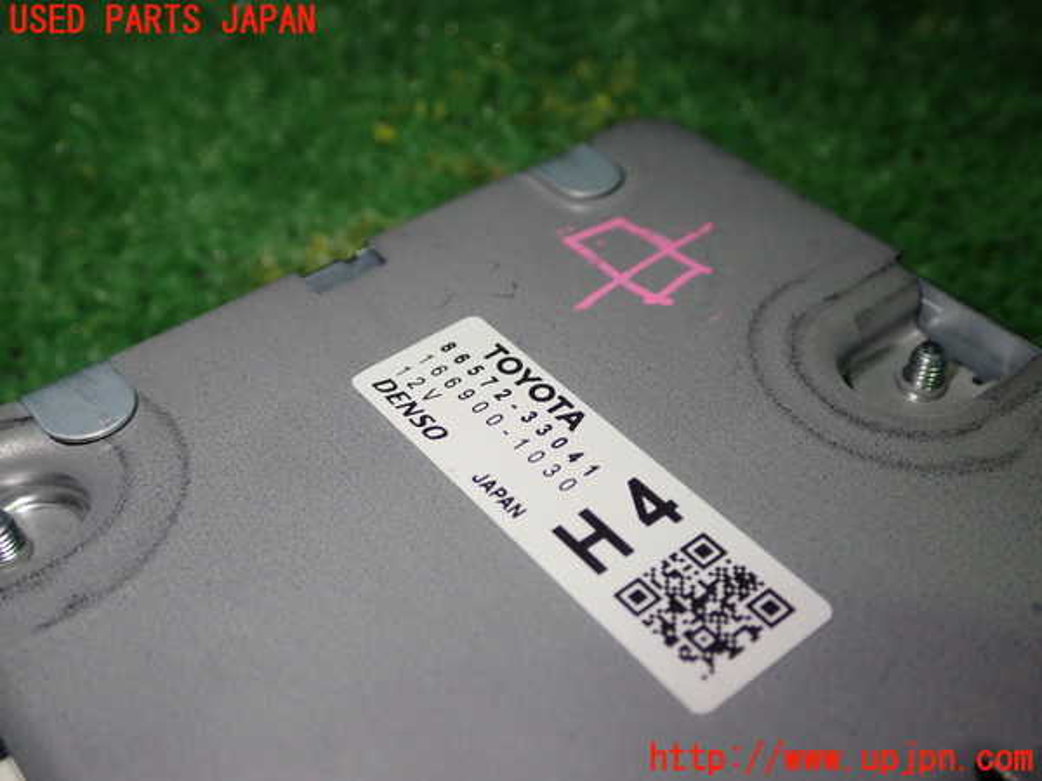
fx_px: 1234
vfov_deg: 35.1
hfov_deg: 45.8
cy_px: 390
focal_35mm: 41
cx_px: 521
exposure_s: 1/80
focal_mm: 7.31
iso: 200
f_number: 2.8
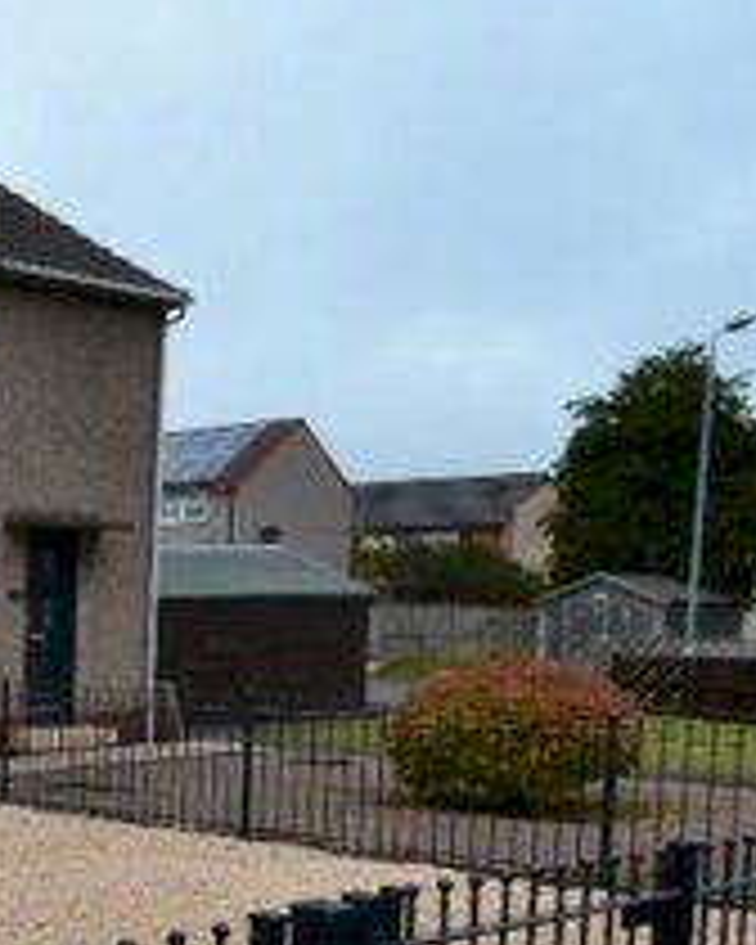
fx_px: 1315
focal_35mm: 47
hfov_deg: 25.1
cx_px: -356
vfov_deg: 38.5
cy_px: 709
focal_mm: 10
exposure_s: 1/250
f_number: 10
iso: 400
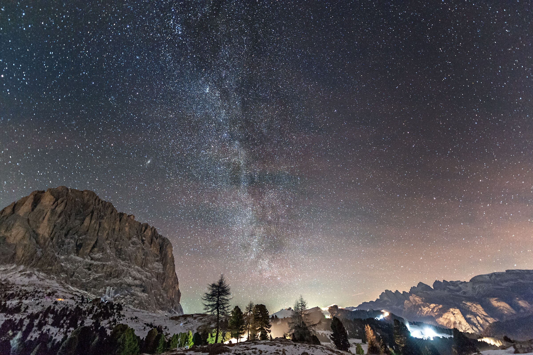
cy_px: 178
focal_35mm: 14
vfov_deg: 81.1
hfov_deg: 104.3
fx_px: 207
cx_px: 266
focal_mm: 14
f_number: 2.8
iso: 2500
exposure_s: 30
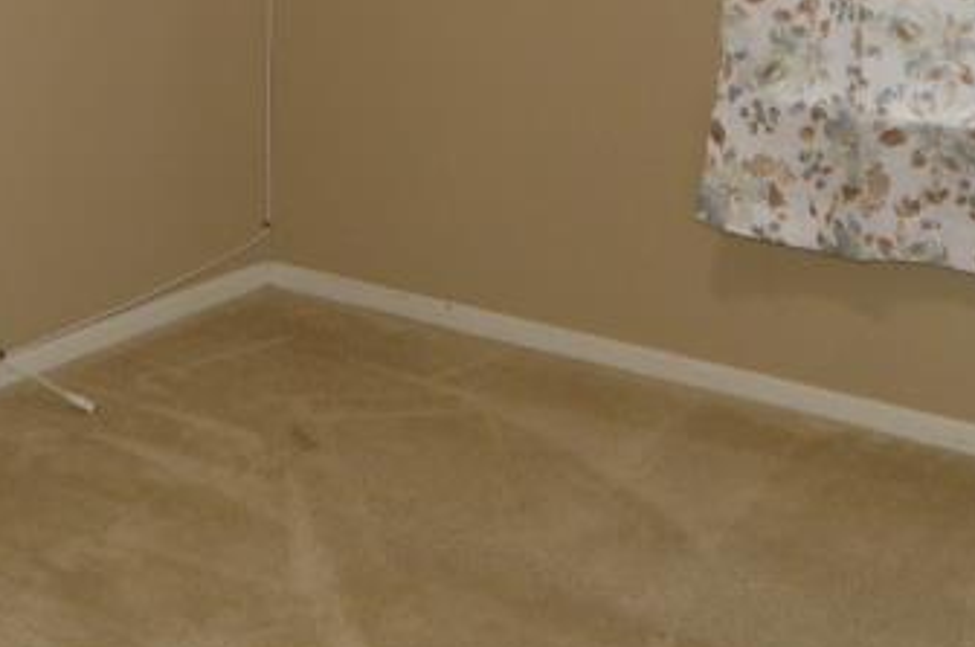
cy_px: -373
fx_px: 1812
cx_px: 473
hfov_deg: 30.1
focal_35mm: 67
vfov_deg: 17.7
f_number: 3.5
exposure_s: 1/60
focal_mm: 10
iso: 400
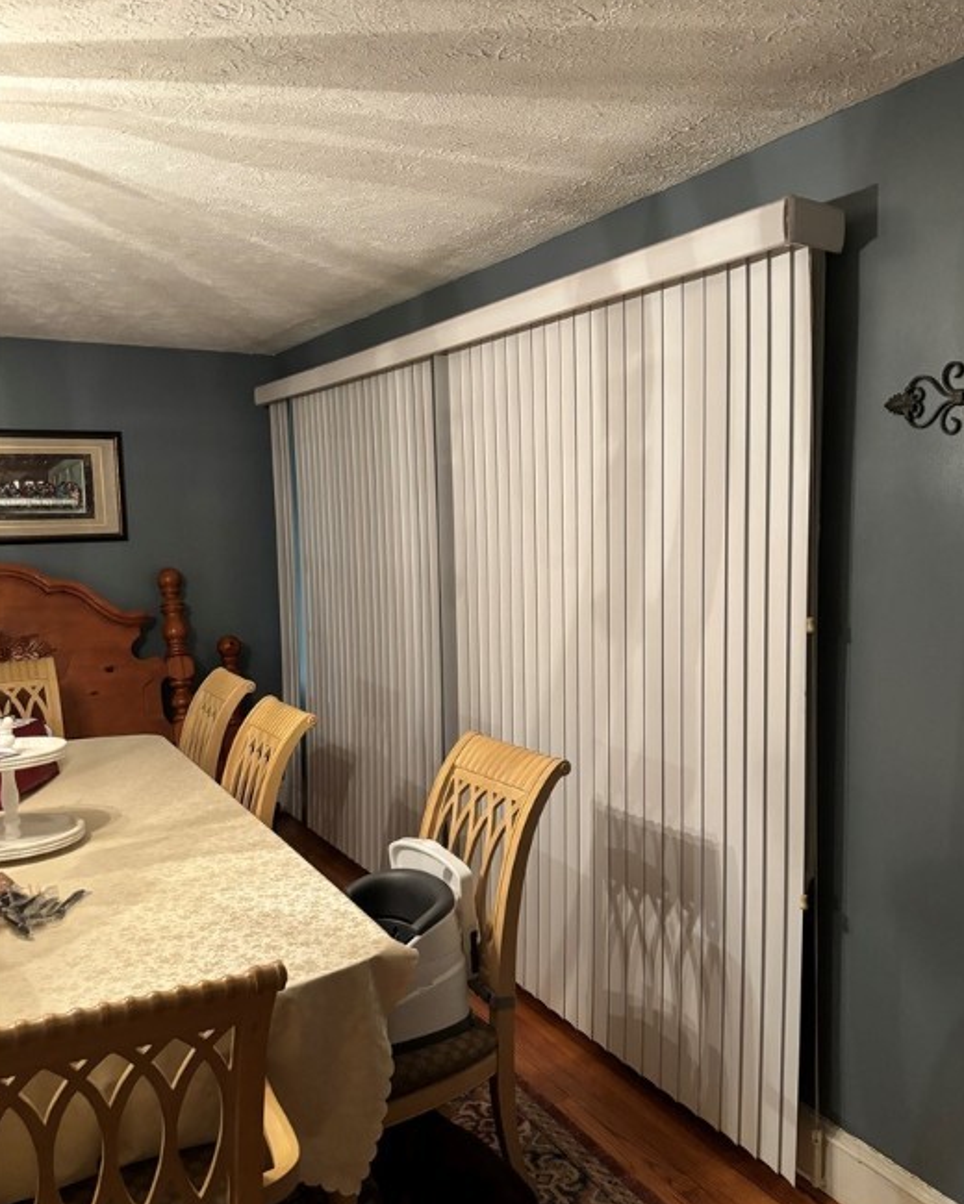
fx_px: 1070
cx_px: 525
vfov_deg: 58.7
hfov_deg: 48.4
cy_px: 628
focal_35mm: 30
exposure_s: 1/40
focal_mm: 5.96
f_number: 1.6
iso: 400
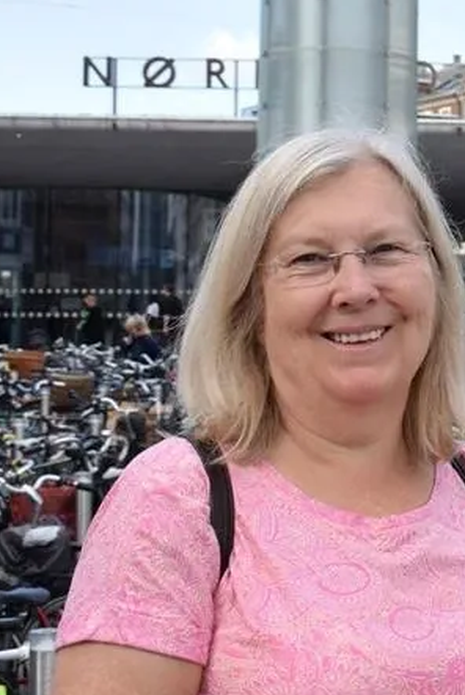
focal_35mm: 91
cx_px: 746
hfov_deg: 13.9
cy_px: 238
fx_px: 1764
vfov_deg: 22.2
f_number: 8
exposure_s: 1/250
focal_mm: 25
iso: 200
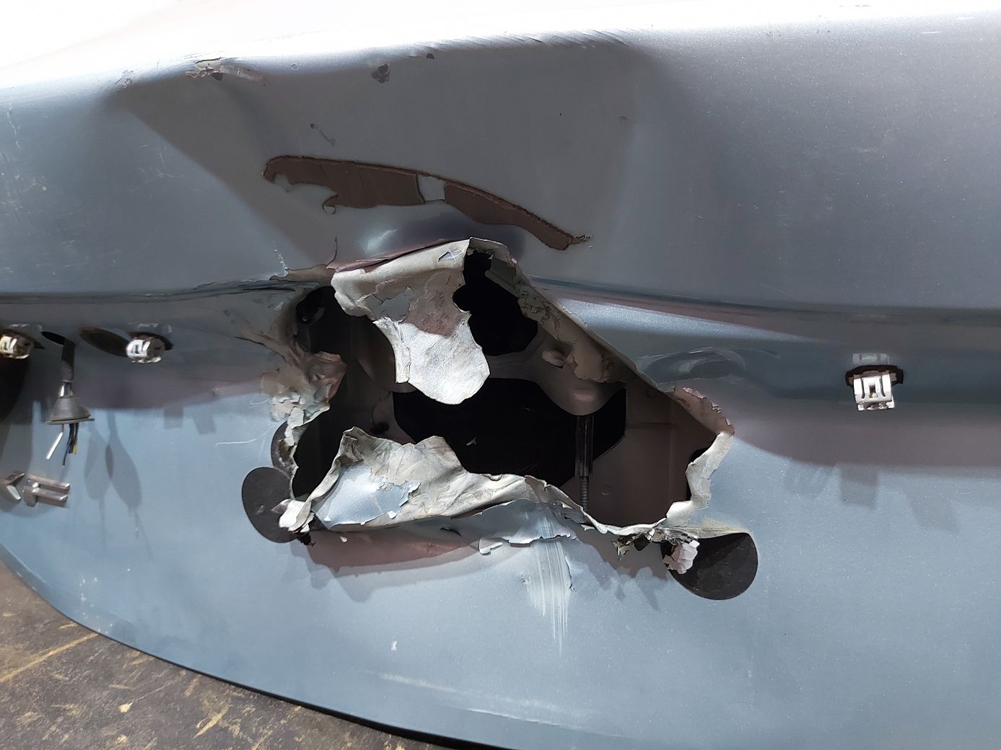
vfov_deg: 56.8
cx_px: 500
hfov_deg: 71.6
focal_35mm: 24
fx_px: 694
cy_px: 375
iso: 200
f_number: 1.8
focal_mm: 5.23
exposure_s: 1/25
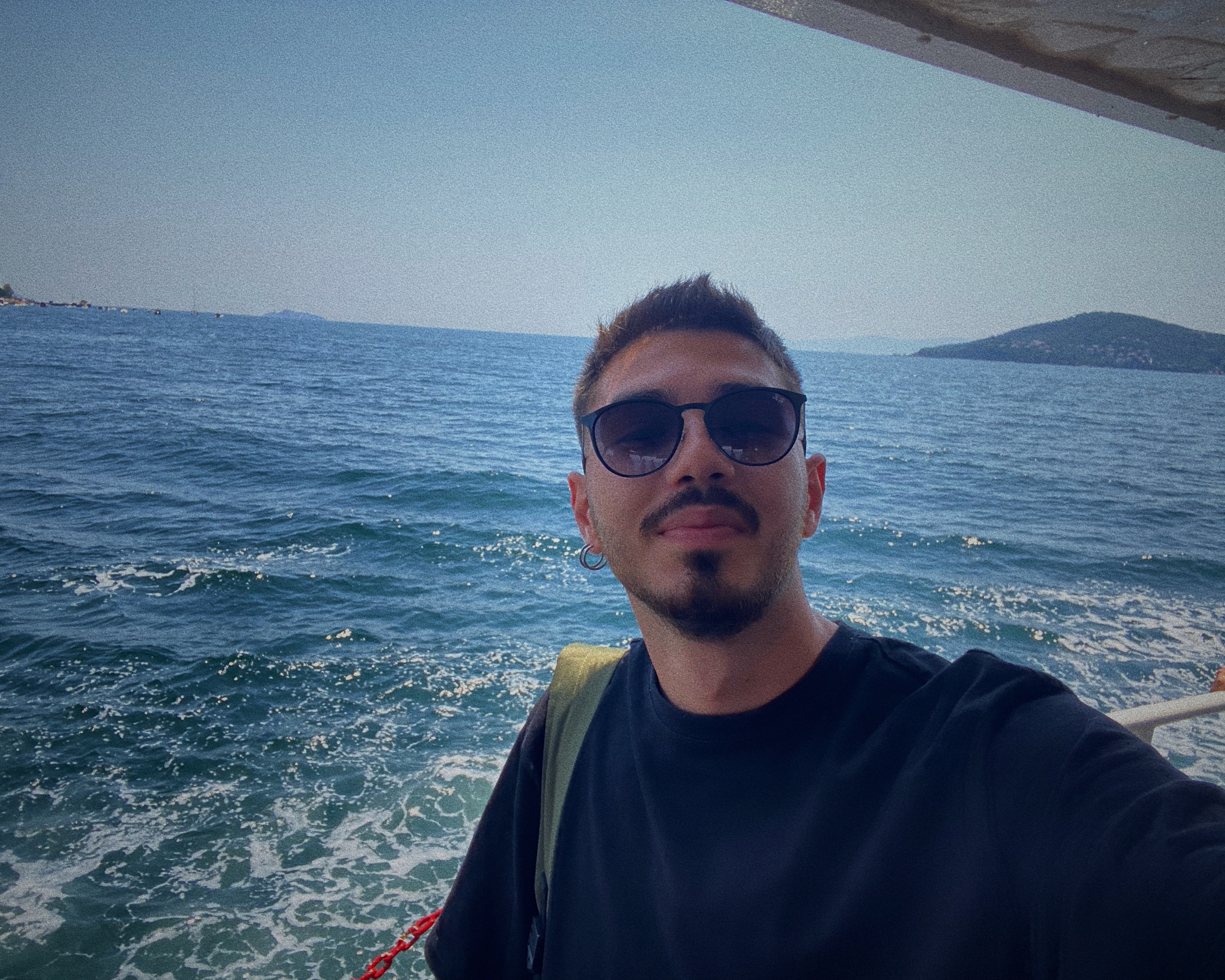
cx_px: 625
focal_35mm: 24
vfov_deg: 58.8
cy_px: 491
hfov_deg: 70.3
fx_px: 870
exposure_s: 1/378
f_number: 2.2
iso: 25
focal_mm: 2.71
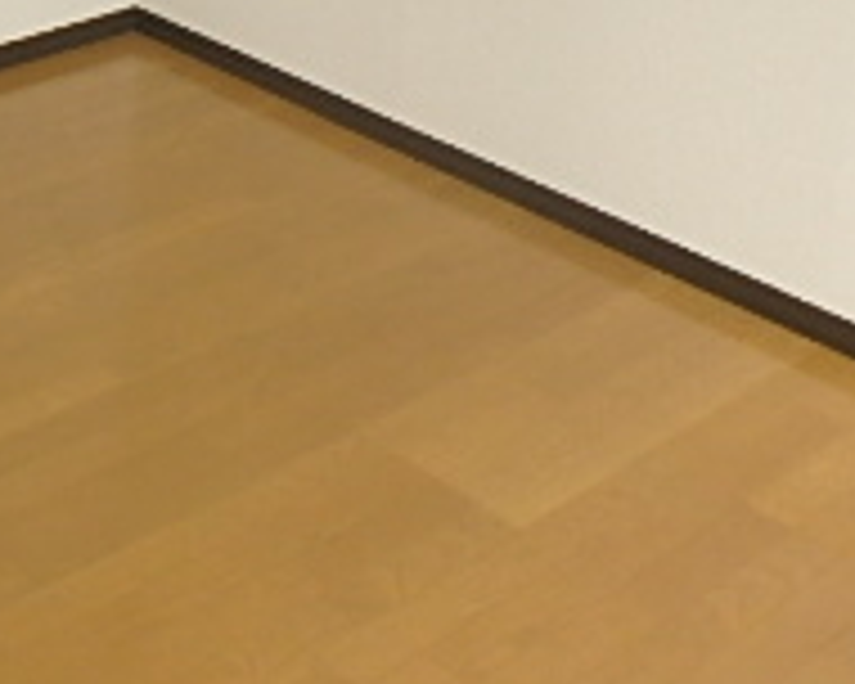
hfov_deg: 25.8
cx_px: -45
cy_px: -234
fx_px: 1746
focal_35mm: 69
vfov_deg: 20.1
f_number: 3.5
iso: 200
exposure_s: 1/40
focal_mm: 3.7
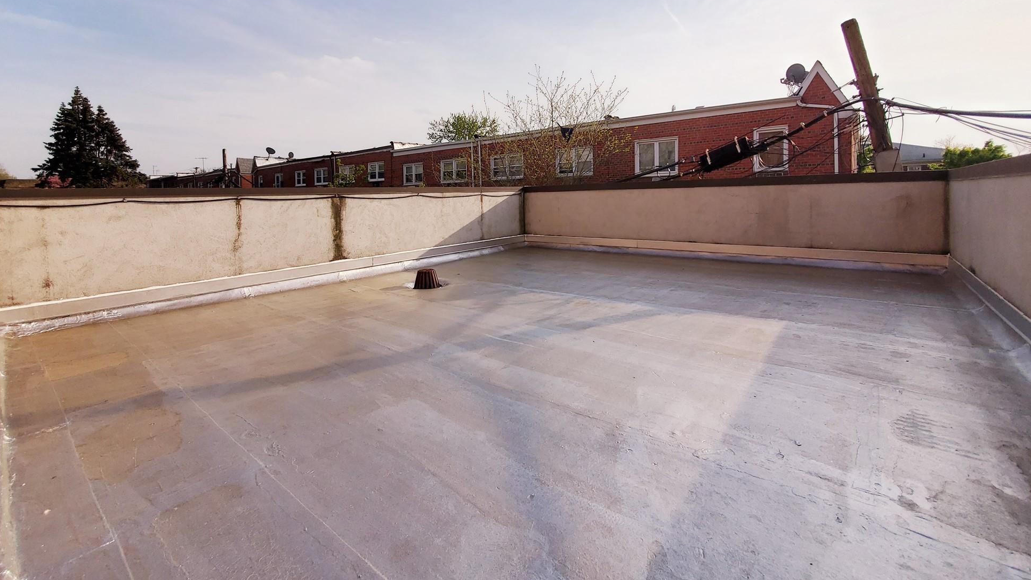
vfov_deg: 69.0
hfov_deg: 102.9
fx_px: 410
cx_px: 493
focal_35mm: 15
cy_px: 205
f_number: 2.2
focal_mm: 1.8
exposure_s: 1/1429
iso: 50
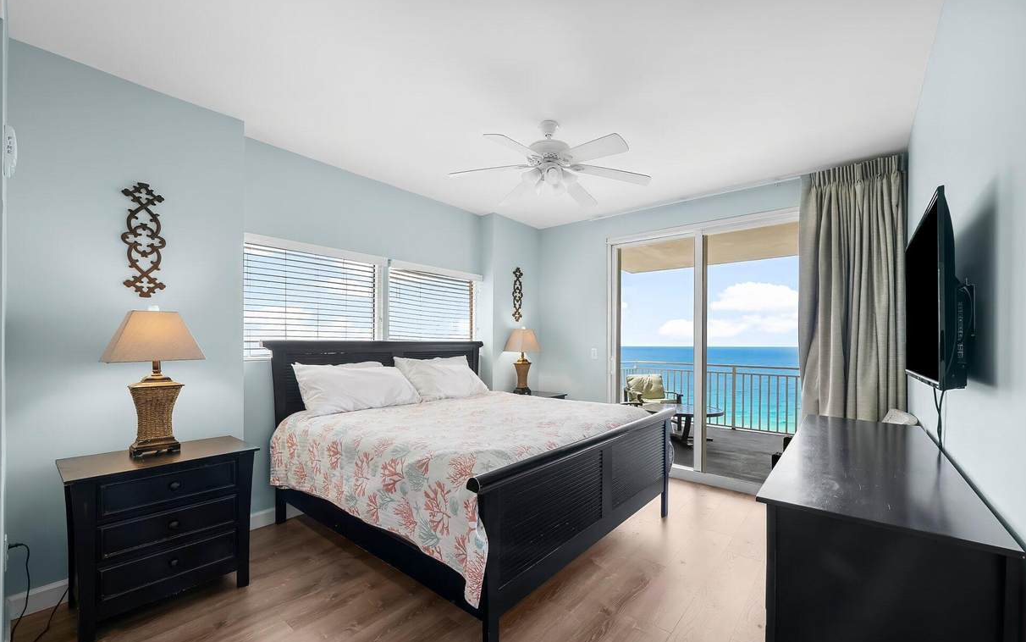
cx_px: 531
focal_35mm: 14
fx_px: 392
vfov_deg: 78.6
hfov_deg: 105.3
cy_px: 338
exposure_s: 1/15
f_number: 8
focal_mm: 13
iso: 400
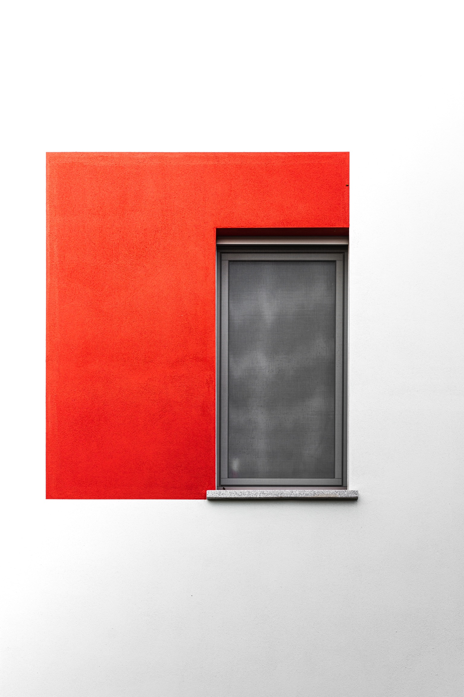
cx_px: 232
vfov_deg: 13.0
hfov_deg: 8.7
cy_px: 348
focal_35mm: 158
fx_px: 3045
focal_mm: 105
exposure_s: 1/250
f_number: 8
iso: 100
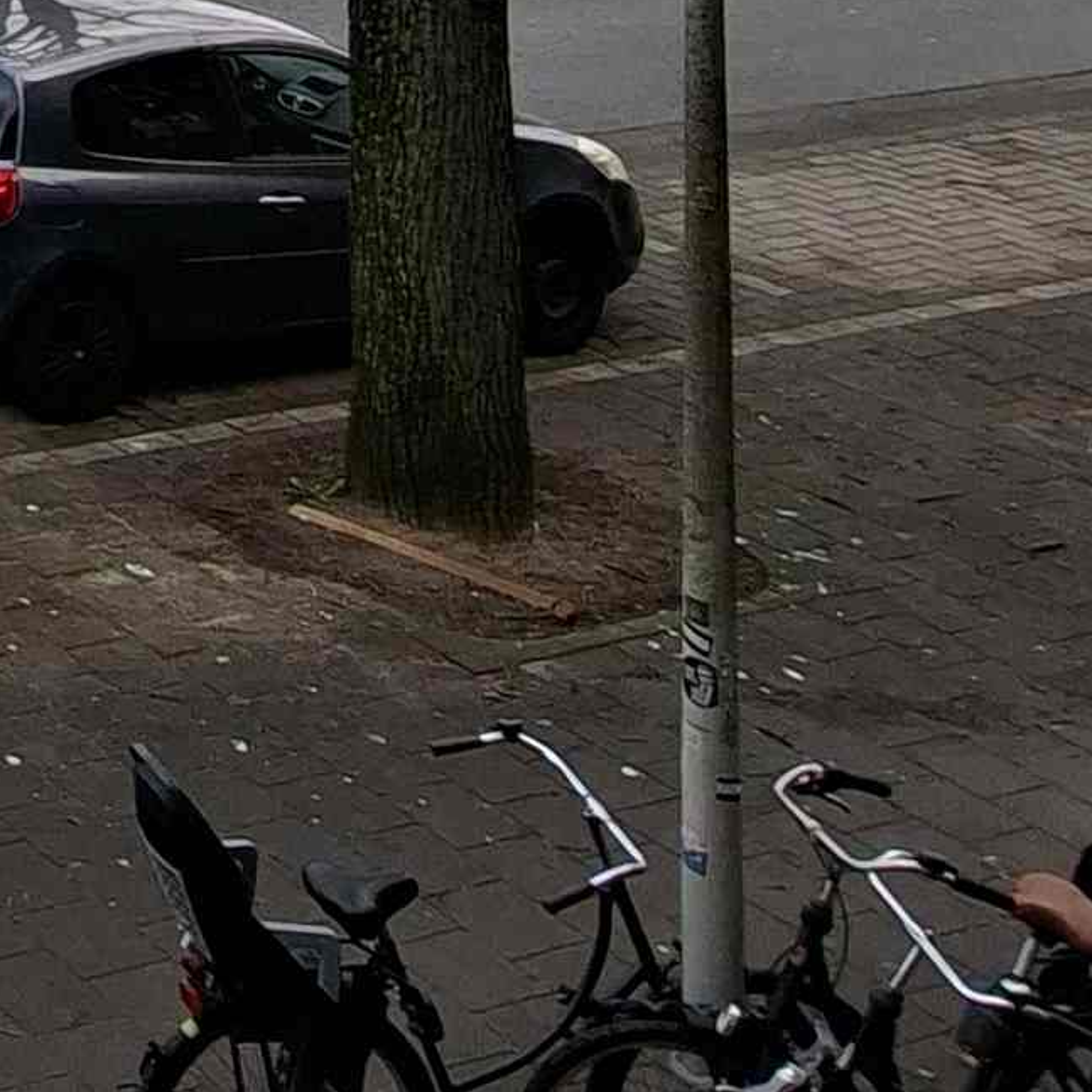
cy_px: -827
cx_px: -986
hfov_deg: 18.1
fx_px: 2534
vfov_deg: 19.1
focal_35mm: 71
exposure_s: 1/120
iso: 40
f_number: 2.2
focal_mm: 1.74
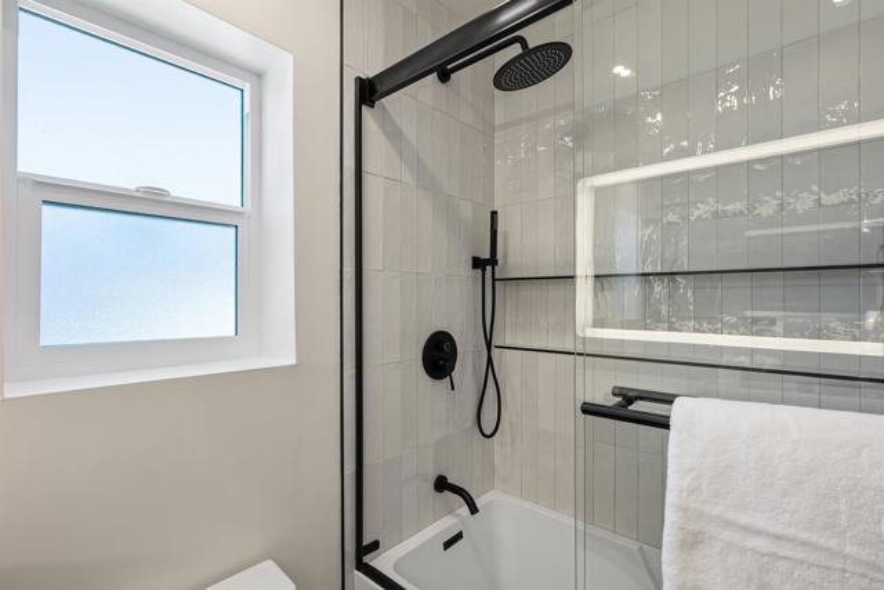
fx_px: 393
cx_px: 442
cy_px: 295
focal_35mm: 16
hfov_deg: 96.7
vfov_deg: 73.8
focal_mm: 16
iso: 100
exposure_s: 1/2.5
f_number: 8
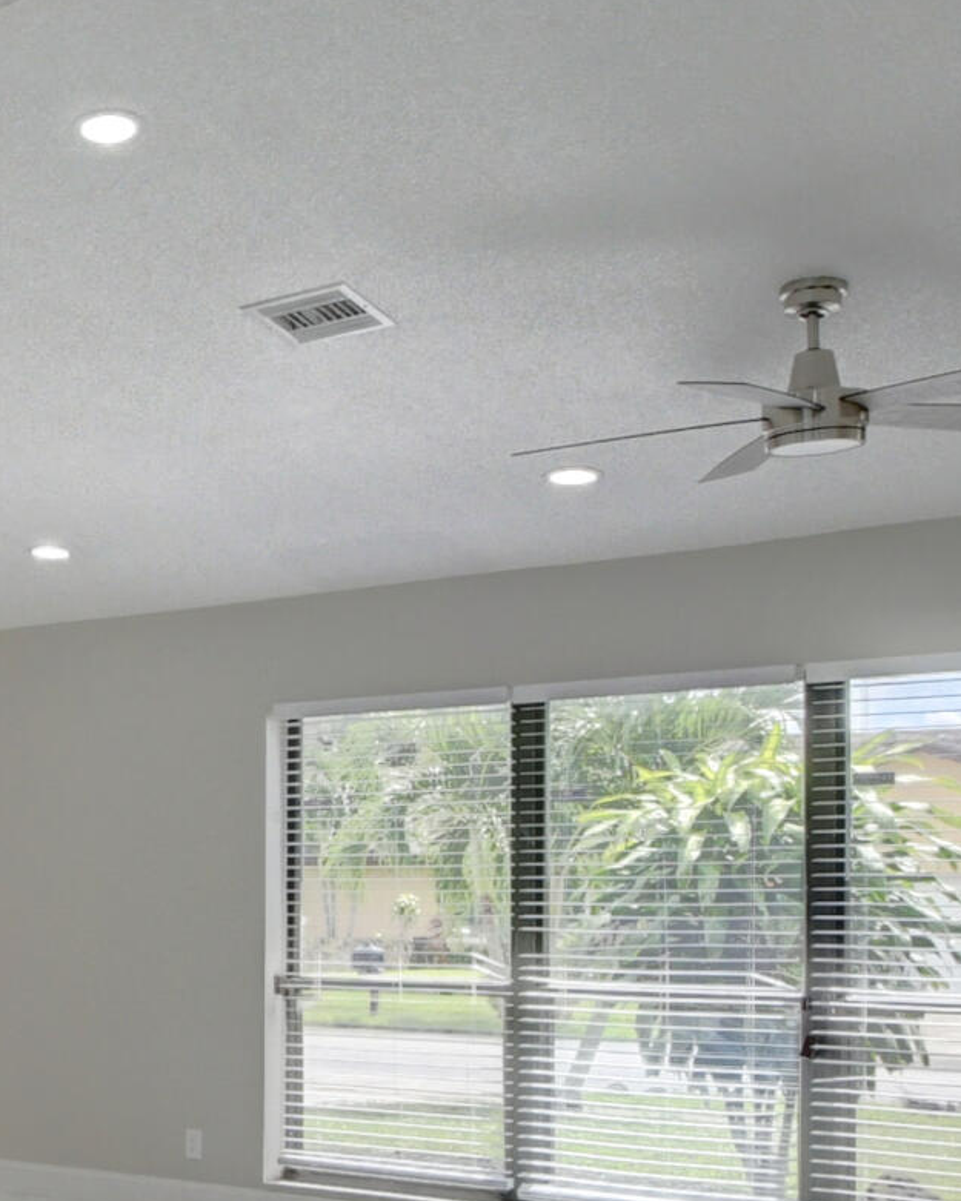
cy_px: 886
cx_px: -624
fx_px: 1919
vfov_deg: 34.1
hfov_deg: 21.5
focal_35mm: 54
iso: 1000
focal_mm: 10
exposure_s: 1/400
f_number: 8
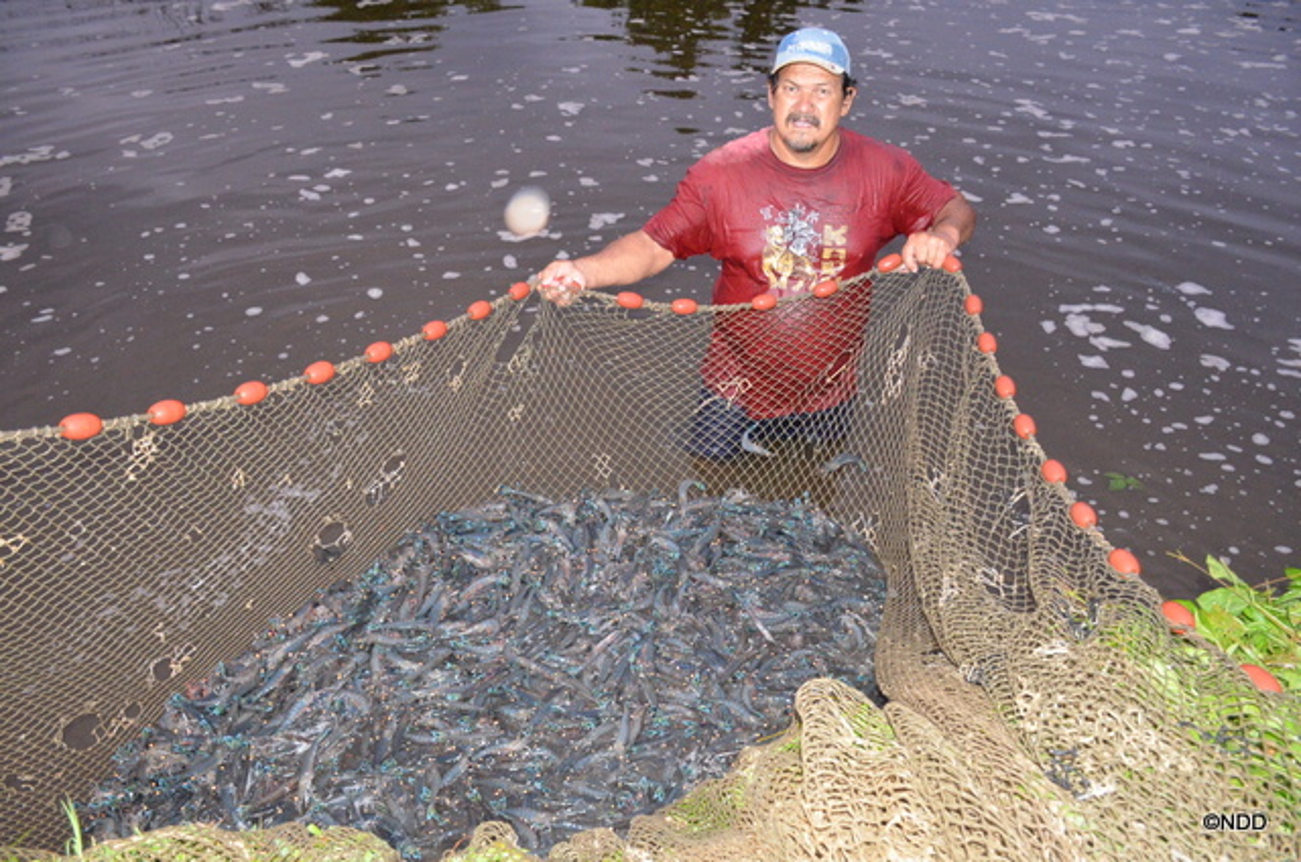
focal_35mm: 30
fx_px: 1082
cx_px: 650
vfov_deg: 43.4
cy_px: 431
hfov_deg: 62.0
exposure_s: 1/60
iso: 4000
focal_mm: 20
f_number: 5
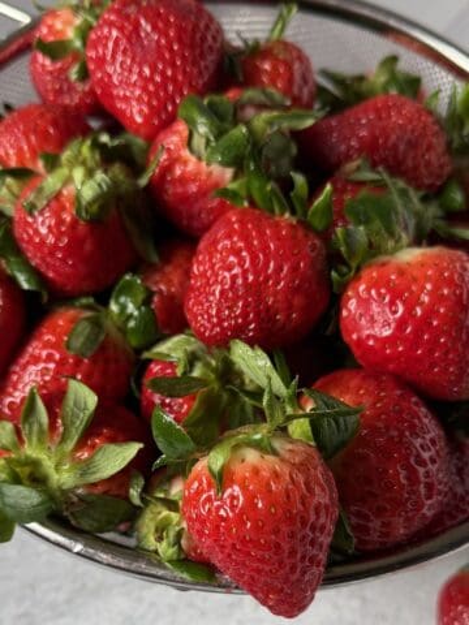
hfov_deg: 56.8
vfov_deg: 71.6
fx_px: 434
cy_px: 312
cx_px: 234
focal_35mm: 24
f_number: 1.78
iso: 125
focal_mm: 6.76
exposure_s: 1/121
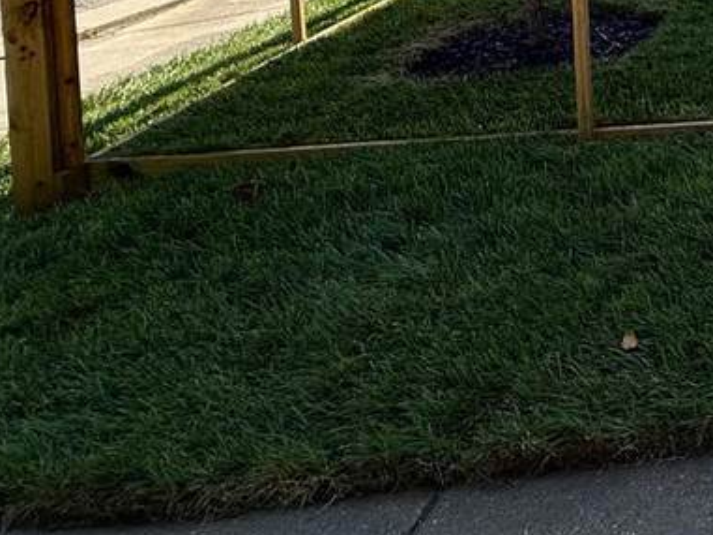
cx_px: 1057
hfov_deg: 27.9
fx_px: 968
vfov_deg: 26.1
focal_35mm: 47
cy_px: -168
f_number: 2.2
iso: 64
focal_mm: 2.22
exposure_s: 1/1145
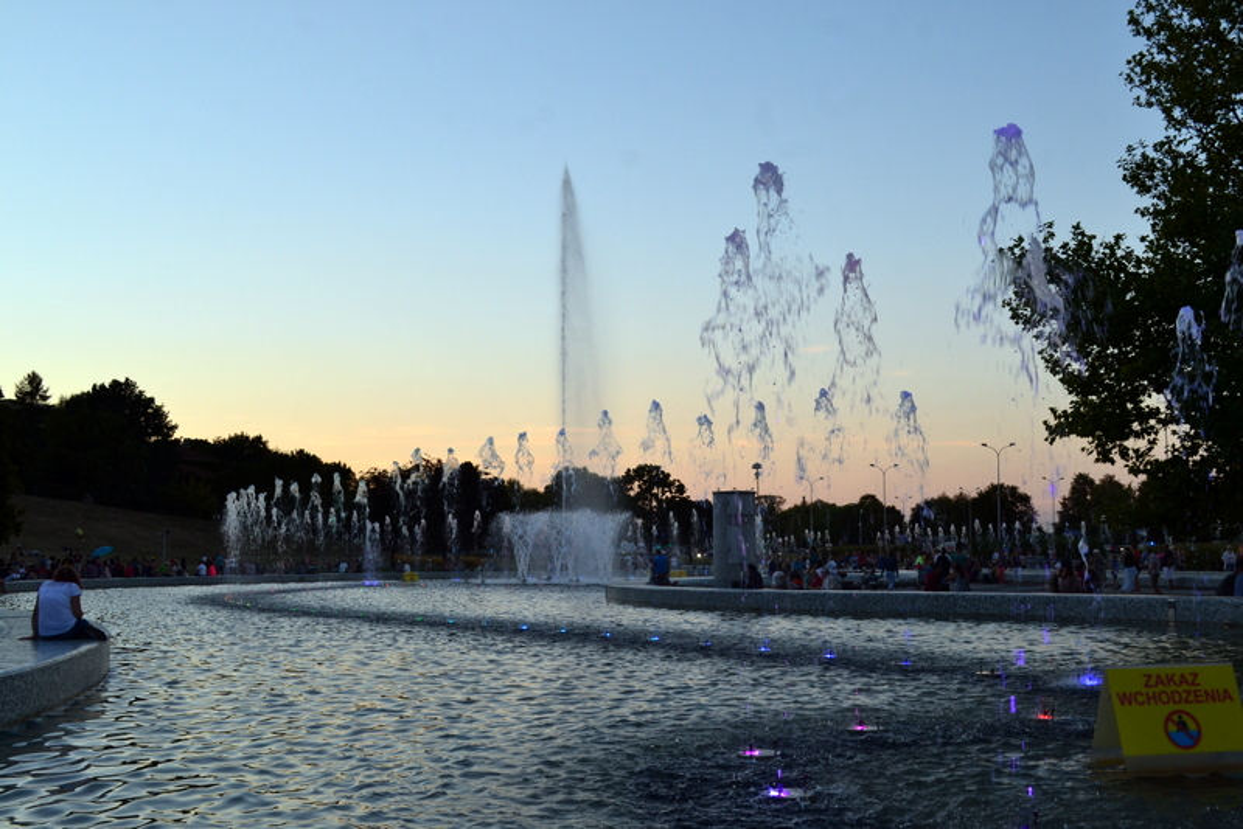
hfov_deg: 49.5
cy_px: 414
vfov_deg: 34.2
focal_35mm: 39
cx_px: 622
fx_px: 1347
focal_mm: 26
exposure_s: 1/100
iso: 400
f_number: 9
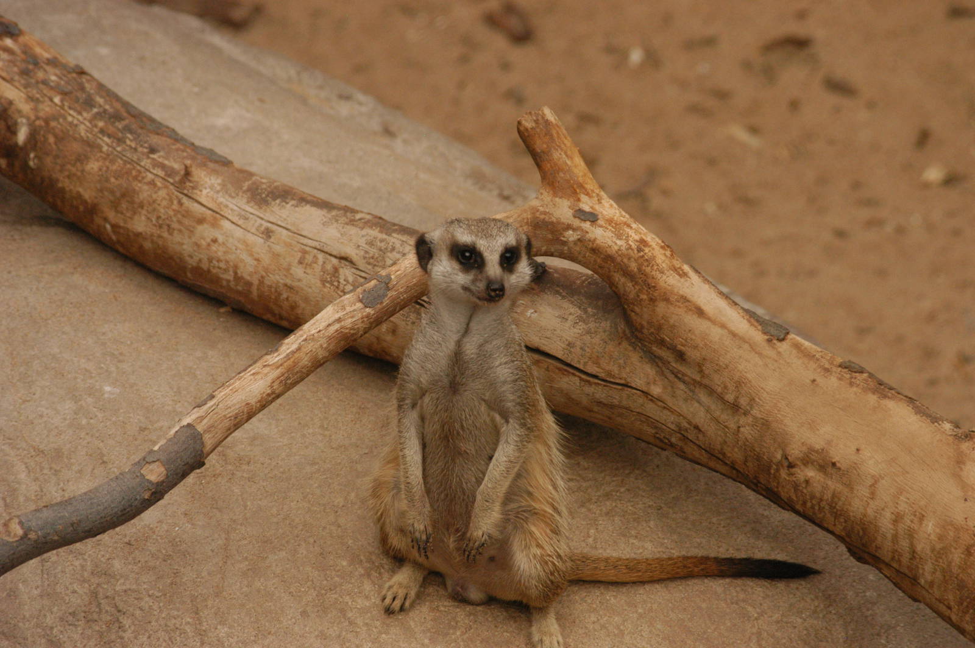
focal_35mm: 255
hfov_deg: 8.1
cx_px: 488
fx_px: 6900
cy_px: 324
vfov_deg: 5.4
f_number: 6.3
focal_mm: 170
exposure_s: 1/500
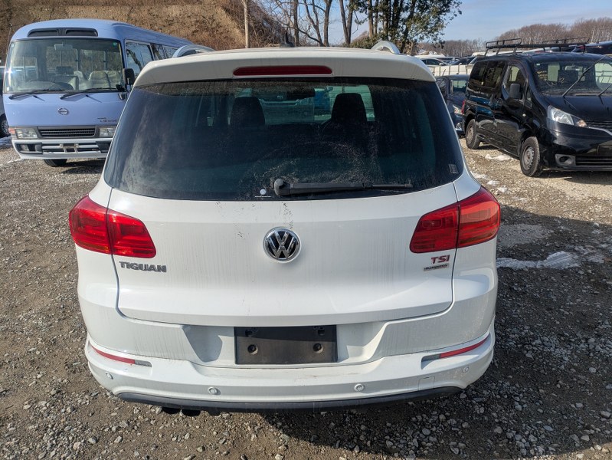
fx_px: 442
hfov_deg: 69.4
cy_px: 230
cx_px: 306
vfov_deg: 54.9
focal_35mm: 25
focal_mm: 5.43
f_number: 1.89
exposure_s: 1/3226
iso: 51
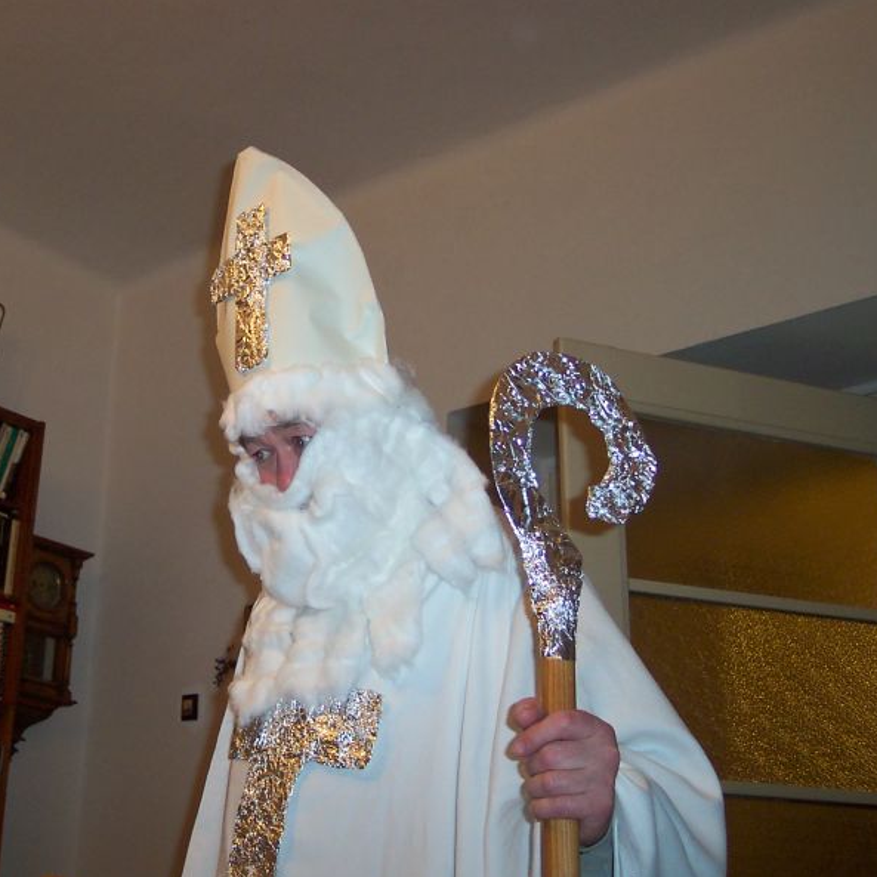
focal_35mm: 49
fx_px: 1405
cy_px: 438
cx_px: 280
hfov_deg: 34.3
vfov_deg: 34.7
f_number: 2.8
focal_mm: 8
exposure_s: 1/30
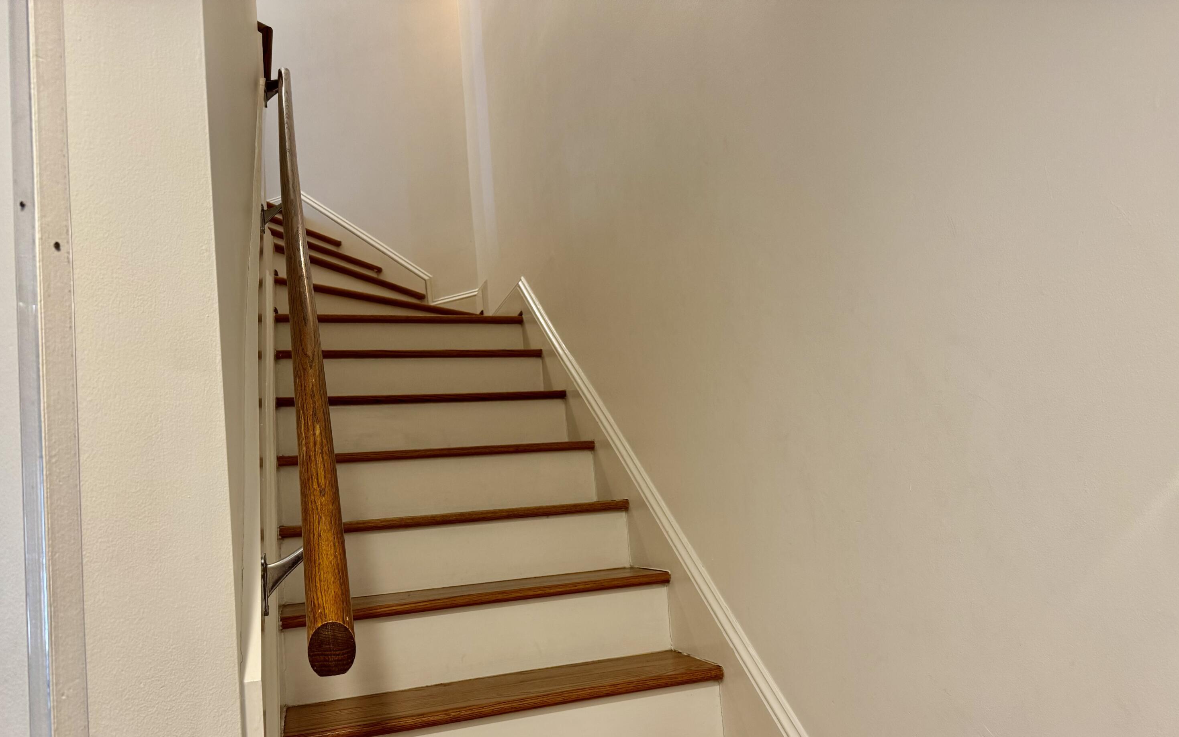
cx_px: 596
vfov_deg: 47.3
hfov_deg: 70.4
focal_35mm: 26
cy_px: 449
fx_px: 836
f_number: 1.78
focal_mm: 6.76
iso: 160
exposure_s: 1/60
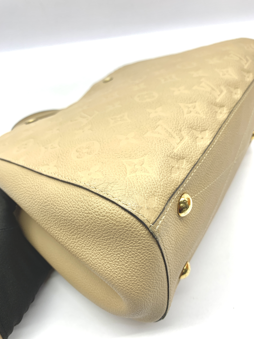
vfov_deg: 67.3
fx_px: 254
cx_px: 127
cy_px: 170
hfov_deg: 53.1
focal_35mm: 26
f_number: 1.8
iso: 32
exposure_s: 1/100
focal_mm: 4.25
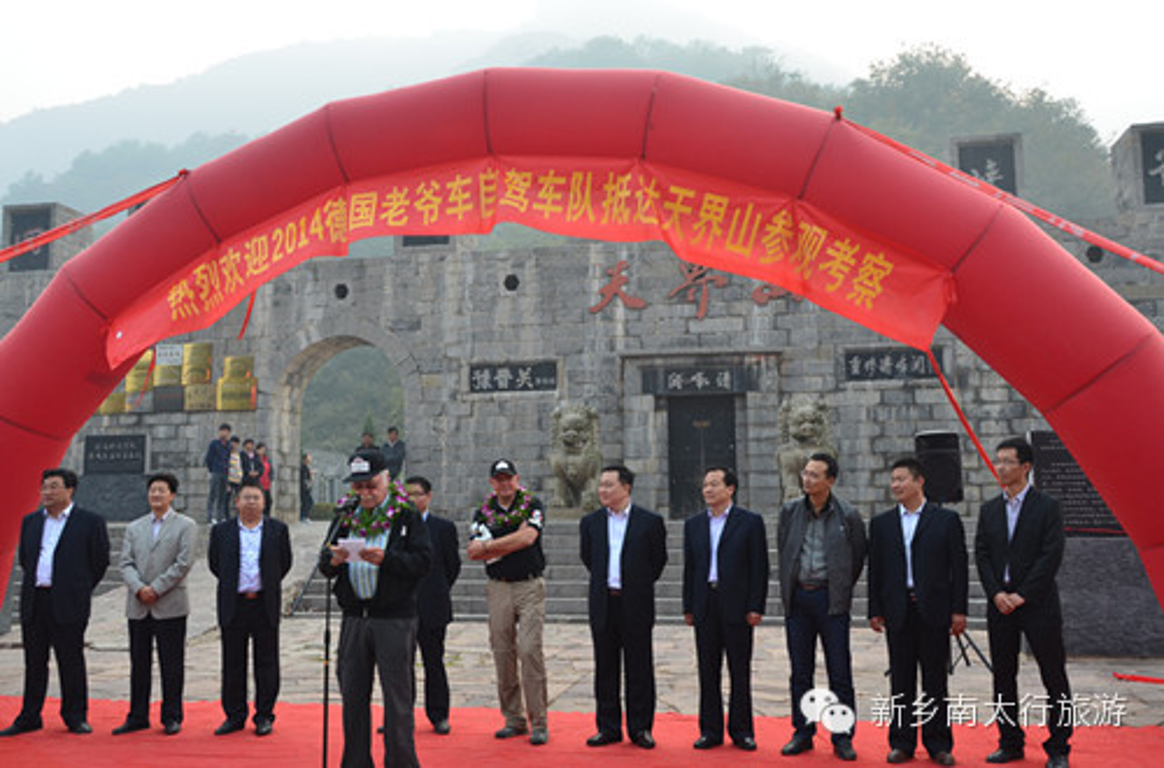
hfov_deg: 57.4
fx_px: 1064
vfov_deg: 39.7
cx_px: 582
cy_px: 384
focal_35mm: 33
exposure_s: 1/60
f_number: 9.5
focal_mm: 22
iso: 200
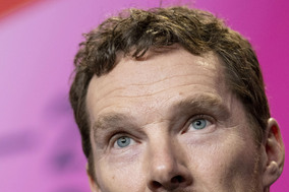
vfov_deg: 4.1
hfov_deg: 6.2
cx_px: 115
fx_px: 2680
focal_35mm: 334
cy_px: 144
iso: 1600
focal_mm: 140
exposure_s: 1/250
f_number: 2.8
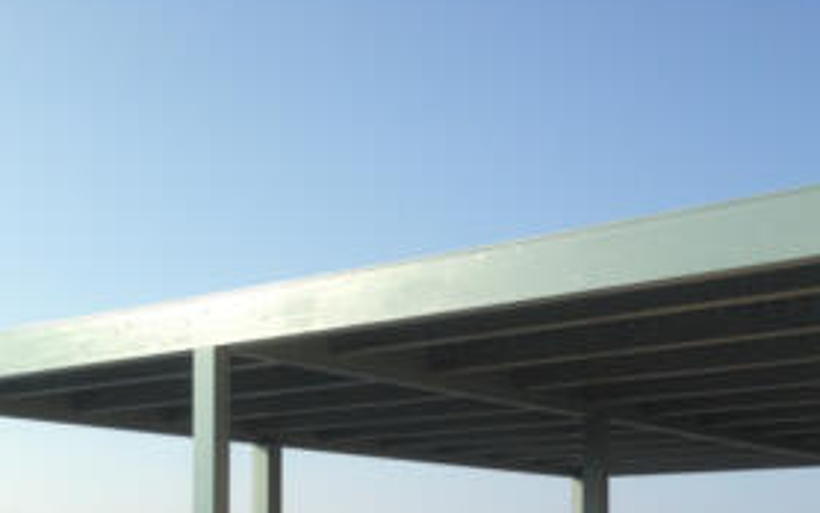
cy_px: 538
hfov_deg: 32.1
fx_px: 1408
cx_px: 569
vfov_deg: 19.9
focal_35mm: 63
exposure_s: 1/1391
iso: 50
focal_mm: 4.12
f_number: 2.4
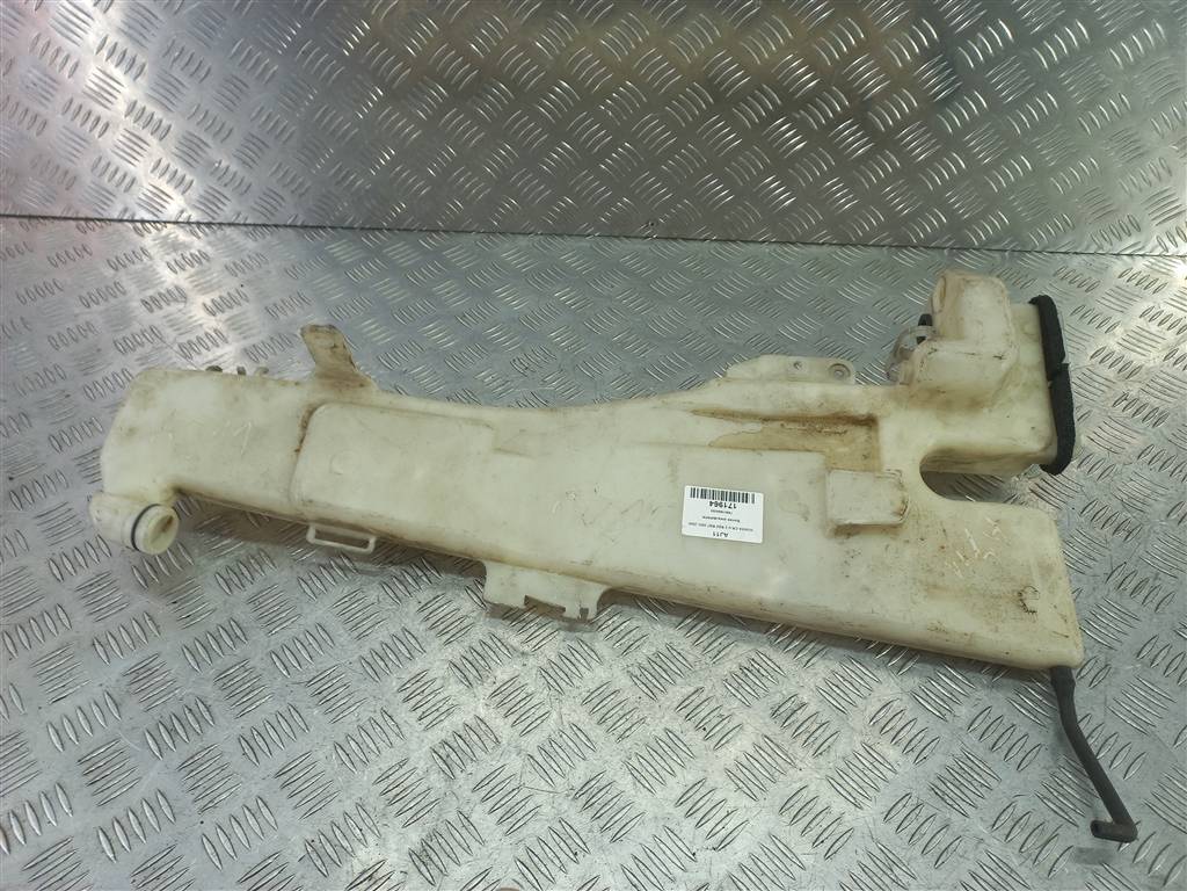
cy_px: 446
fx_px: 857
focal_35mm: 25
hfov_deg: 69.4
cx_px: 594
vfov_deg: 54.9
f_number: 1.8
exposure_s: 1/50
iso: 50
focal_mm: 4.6
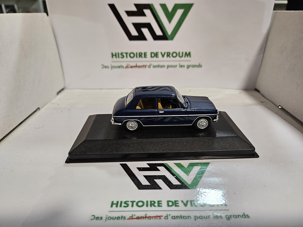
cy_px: 114
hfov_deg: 71.6
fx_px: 210
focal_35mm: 24
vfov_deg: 56.8
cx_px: 152
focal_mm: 5
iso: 160
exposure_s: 1/100
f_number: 1.8
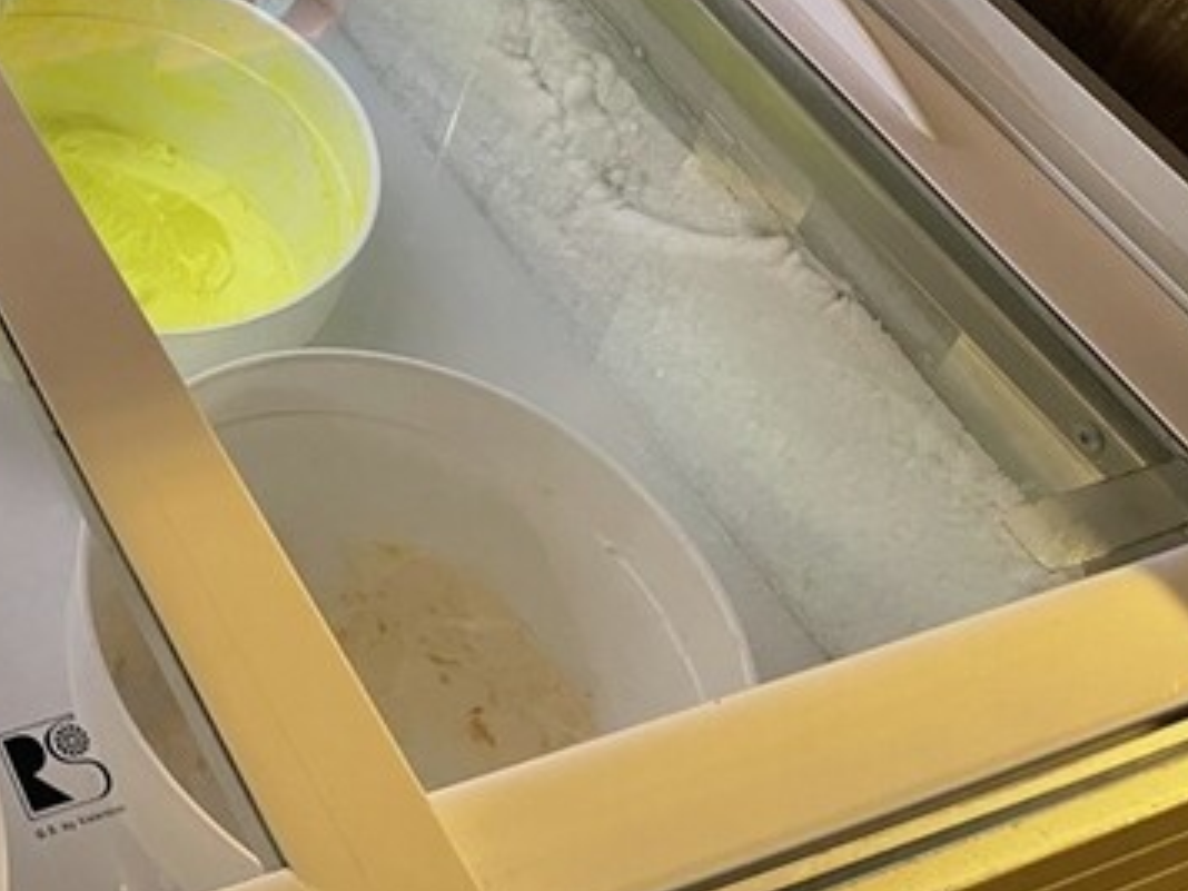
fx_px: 2128
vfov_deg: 22.7
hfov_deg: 27.9
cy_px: -2
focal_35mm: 62
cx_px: -180
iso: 80
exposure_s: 1/60
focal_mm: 4.2
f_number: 1.6
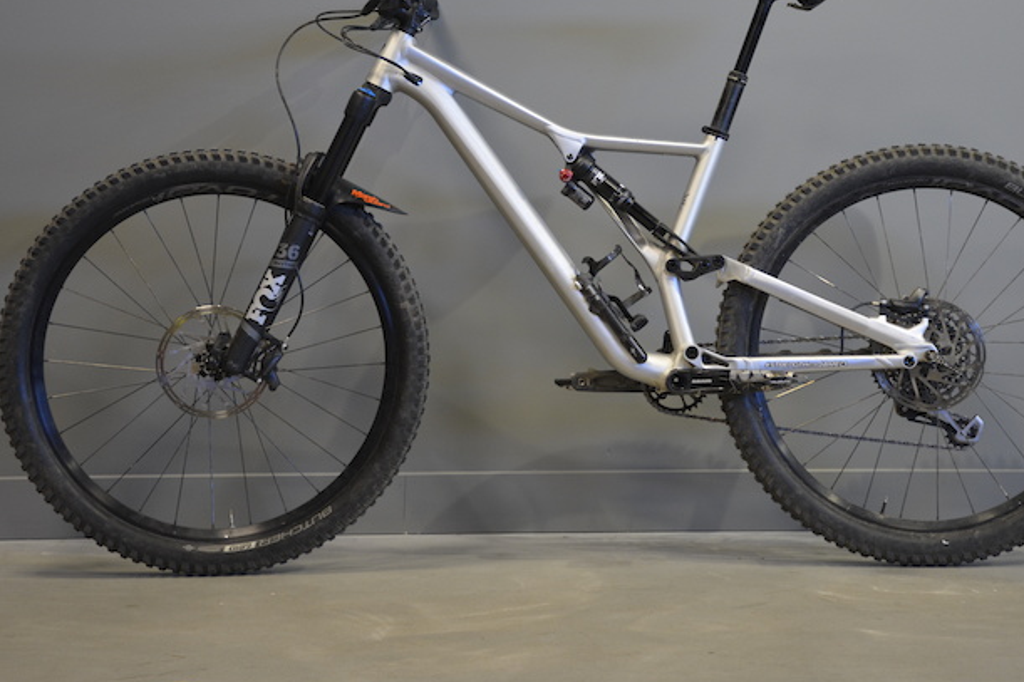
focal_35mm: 110
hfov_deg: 18.6
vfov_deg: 12.4
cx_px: 603
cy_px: 261
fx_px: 3128
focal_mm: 56
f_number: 4.8
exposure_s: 1/30
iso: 800
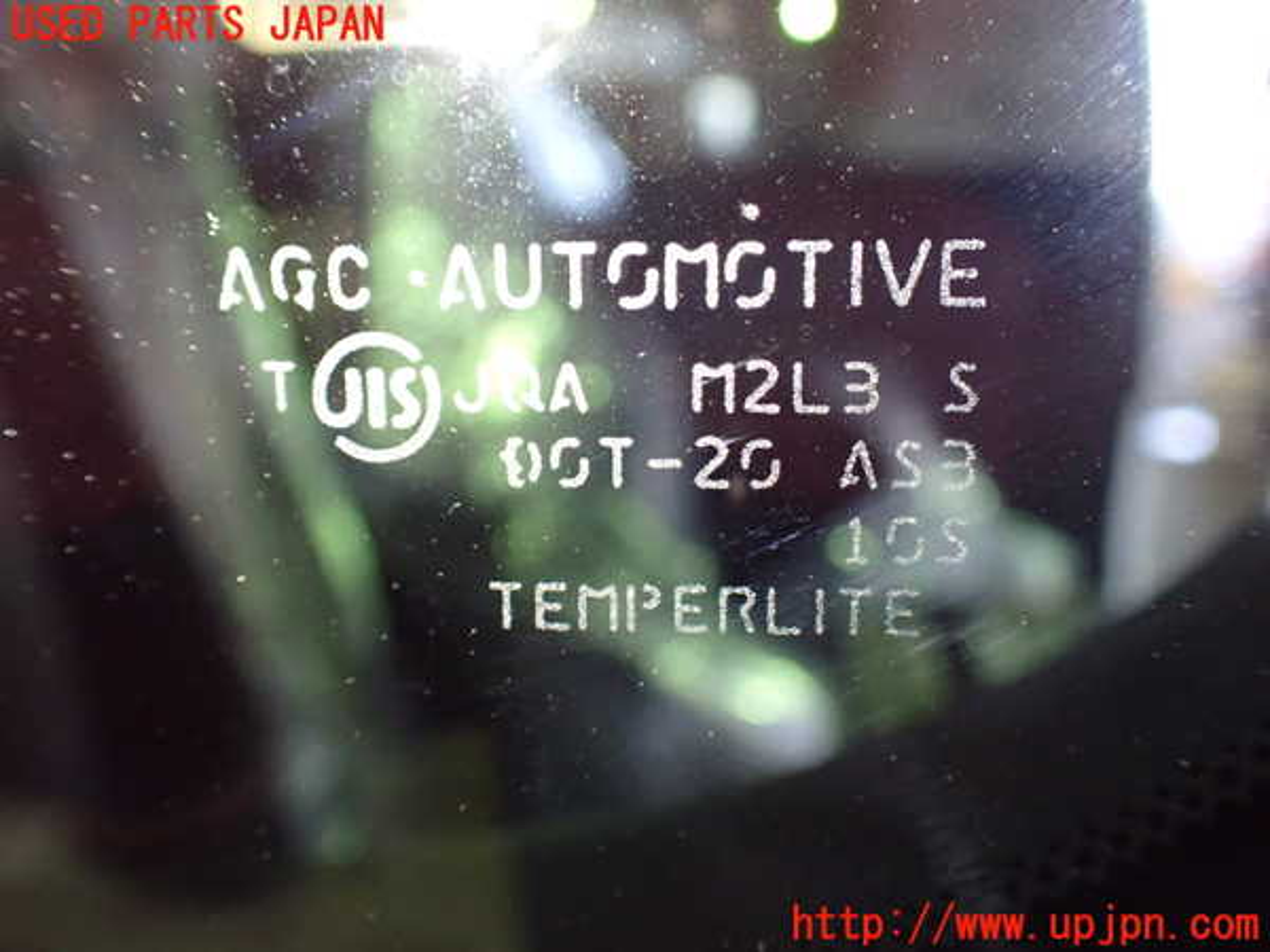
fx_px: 1101
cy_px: 476
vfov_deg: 46.8
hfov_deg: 60.0
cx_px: 635
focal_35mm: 30
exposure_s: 1/30
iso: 800
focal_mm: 5.4
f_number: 2.3
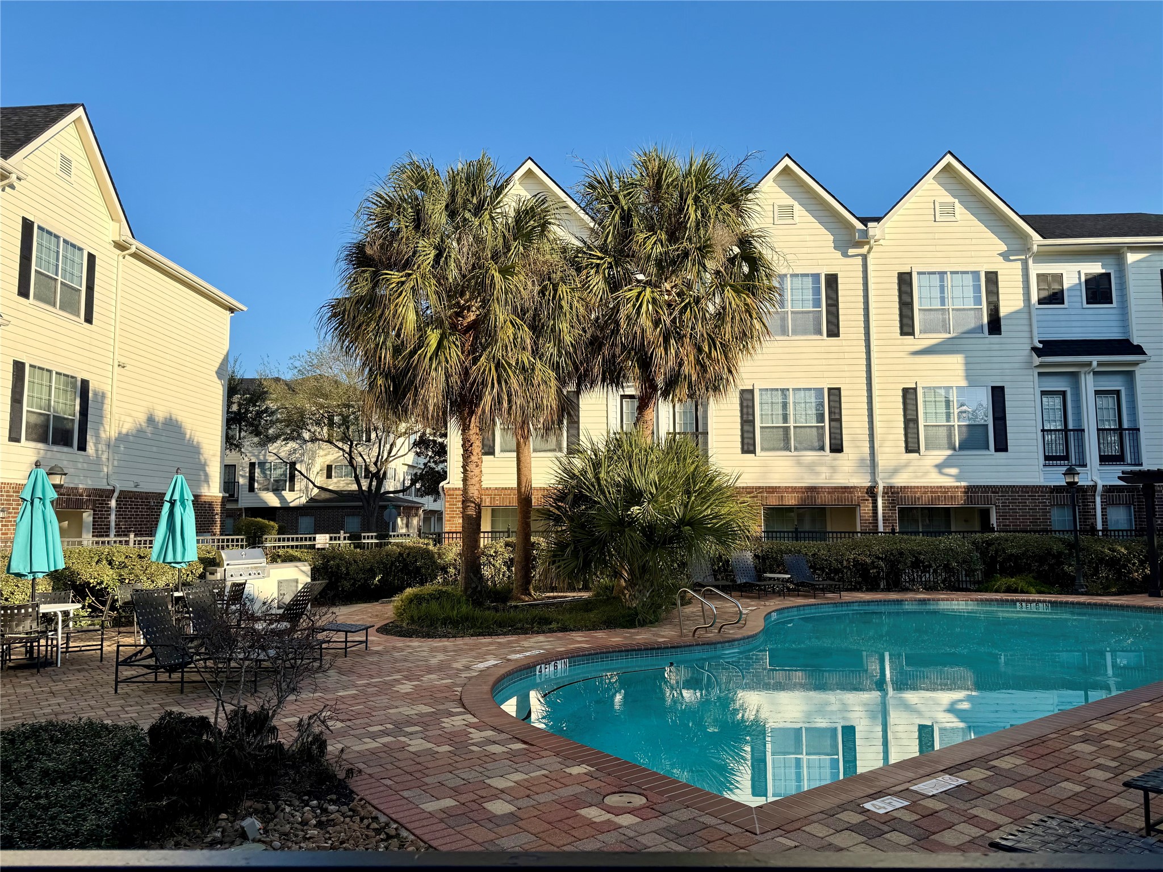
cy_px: 436
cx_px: 582
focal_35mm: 24
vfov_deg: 56.8
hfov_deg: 71.6
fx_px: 806
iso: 80
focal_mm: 6.76
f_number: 1.78
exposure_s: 1/3145
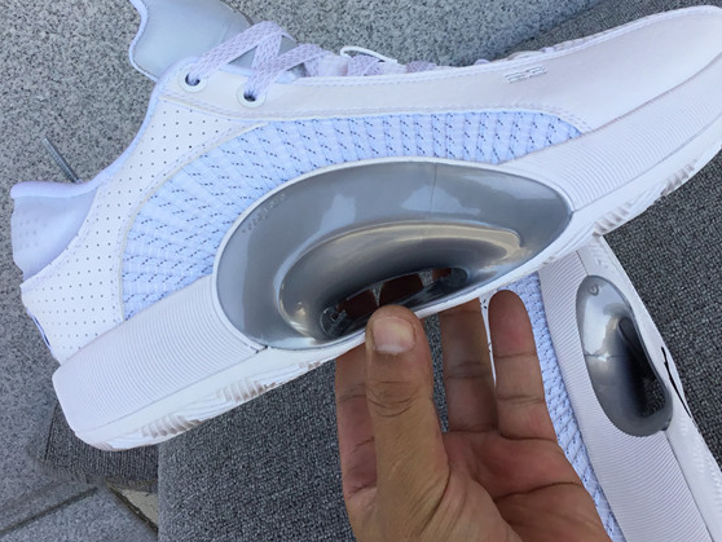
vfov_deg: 28.9
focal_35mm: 50
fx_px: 1043
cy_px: 179
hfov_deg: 38.2
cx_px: 357
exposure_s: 1/302
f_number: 2.4
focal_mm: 3.3
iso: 25
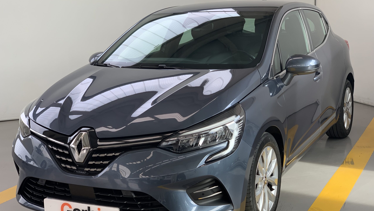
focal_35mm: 57
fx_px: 565
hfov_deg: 36.6
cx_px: 188
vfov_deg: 21.1
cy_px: 100
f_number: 2.4
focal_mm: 6
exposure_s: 1/65
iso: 16
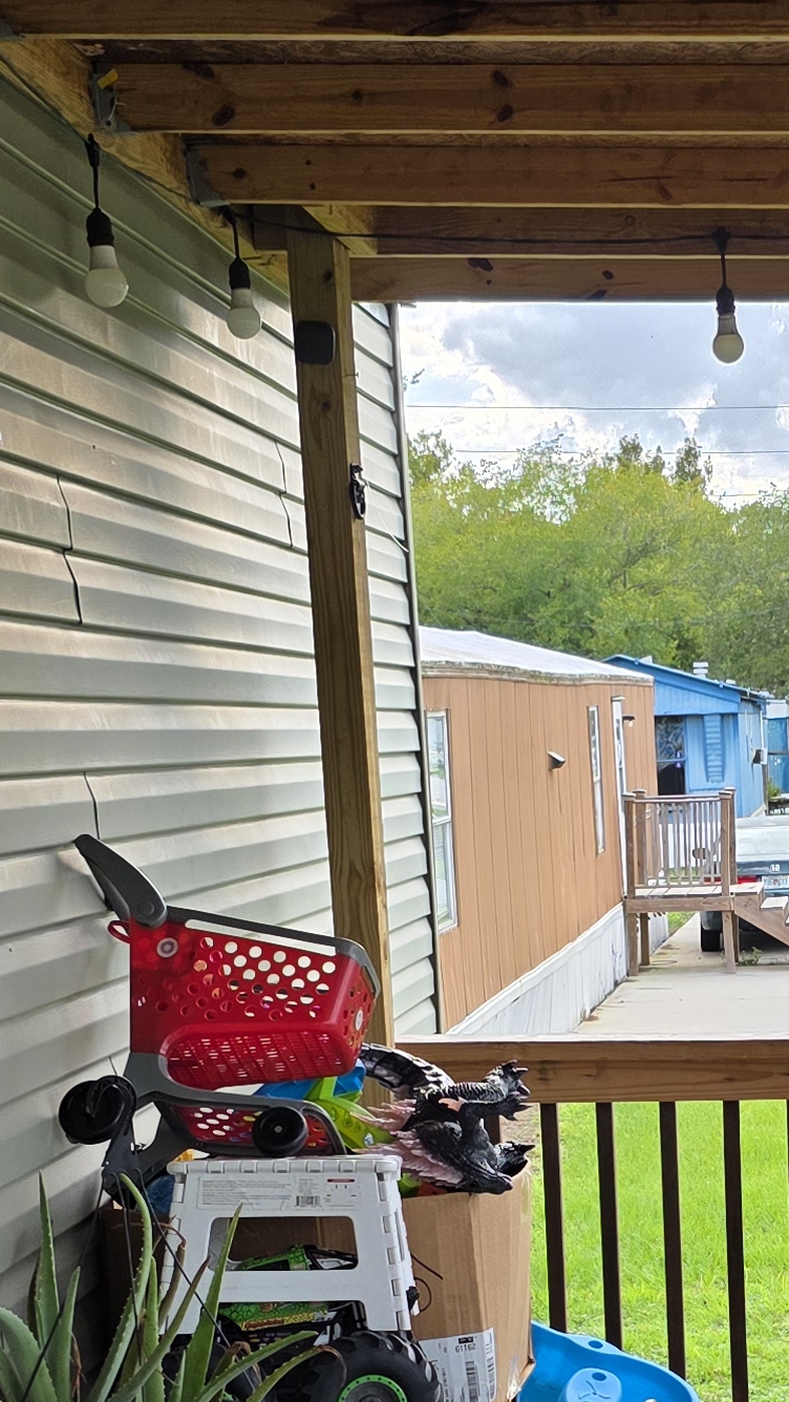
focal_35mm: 75
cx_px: 744
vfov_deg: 27.3
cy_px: 1249
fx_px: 2788
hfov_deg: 15.9
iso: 80
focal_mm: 6.3
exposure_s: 1/1248
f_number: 1.7
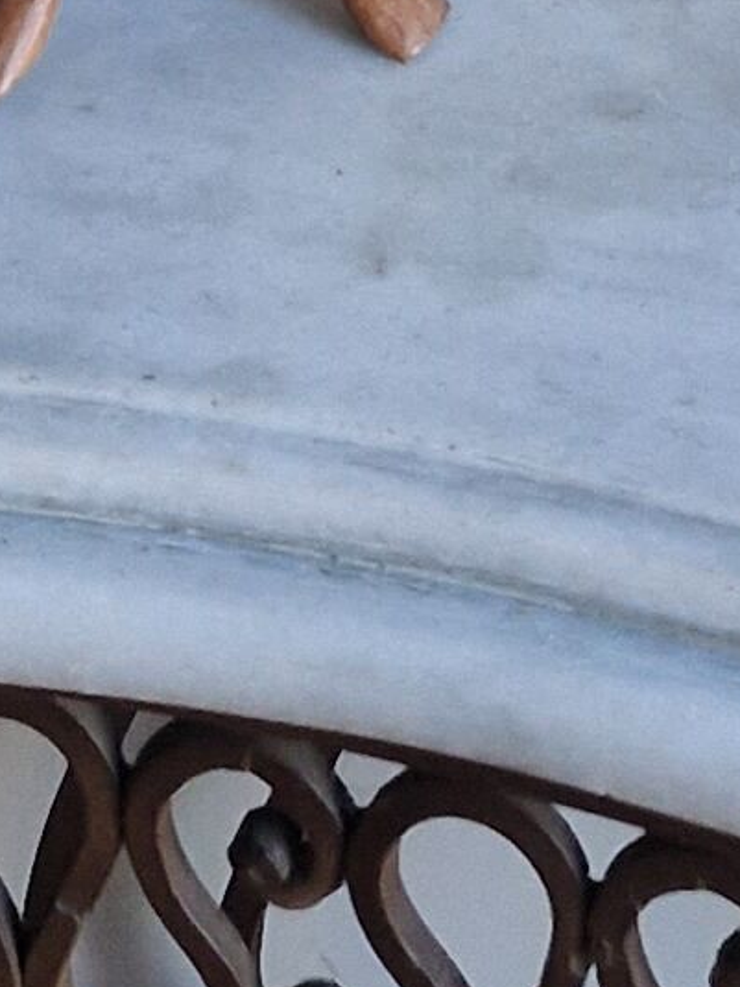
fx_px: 4905
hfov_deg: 8.6
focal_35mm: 172
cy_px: -2087
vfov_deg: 9.0
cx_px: 513
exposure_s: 1/100
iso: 200
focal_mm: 5.4
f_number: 1.8
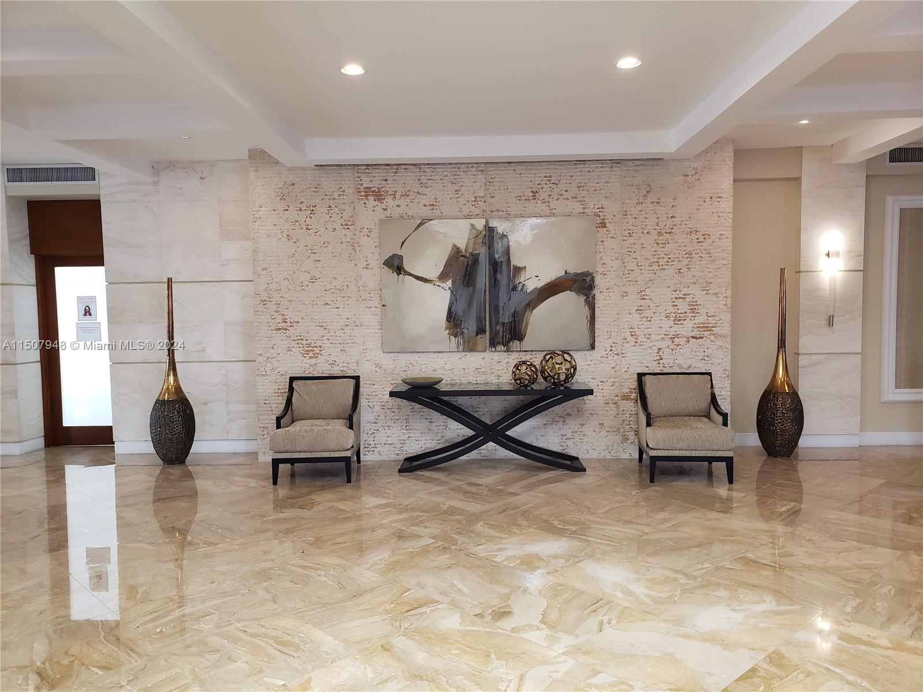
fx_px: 693
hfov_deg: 67.3
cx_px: 462
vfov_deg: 53.1
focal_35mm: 26
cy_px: 346
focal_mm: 4.3
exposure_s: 1/60
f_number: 2.4
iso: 250
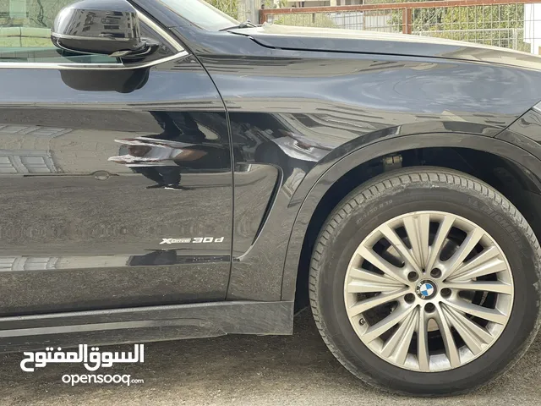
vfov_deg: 22.9
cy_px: 203
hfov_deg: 30.3
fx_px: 1000
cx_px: 270
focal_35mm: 64
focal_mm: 7.5
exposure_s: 1/121
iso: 25
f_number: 2.2
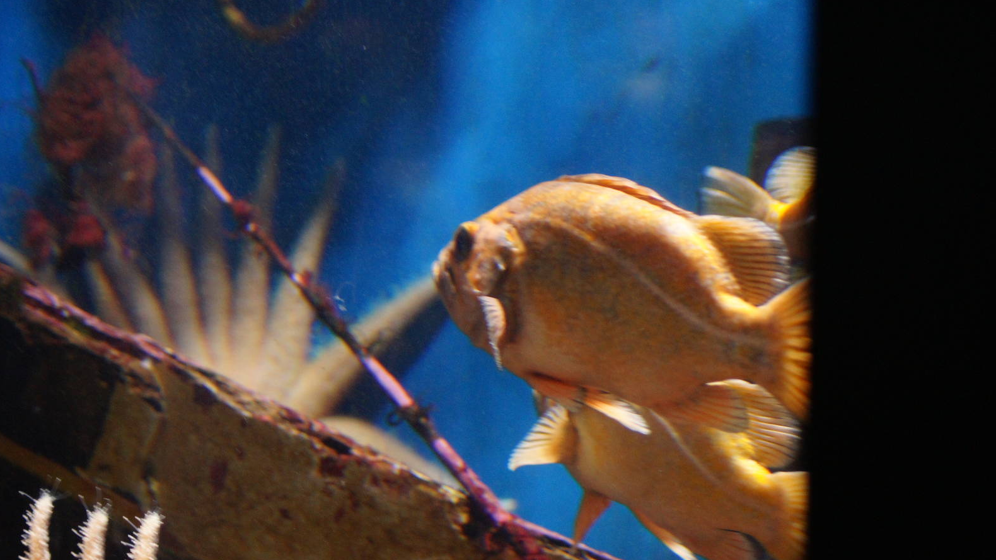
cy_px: 257
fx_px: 2312
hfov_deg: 24.3
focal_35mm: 88
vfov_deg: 13.8
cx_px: 501
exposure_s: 1/20
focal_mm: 55
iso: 1600
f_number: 4
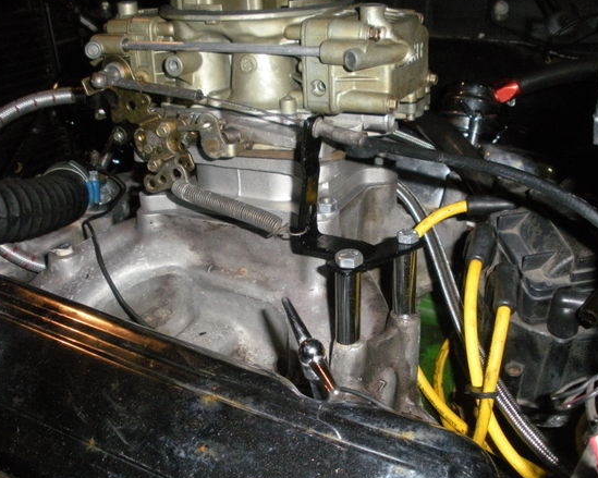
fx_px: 726
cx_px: 333
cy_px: 254
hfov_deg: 44.7
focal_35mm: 41
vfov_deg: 36.5
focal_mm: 6.3
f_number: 3.5
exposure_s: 1/60
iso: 400
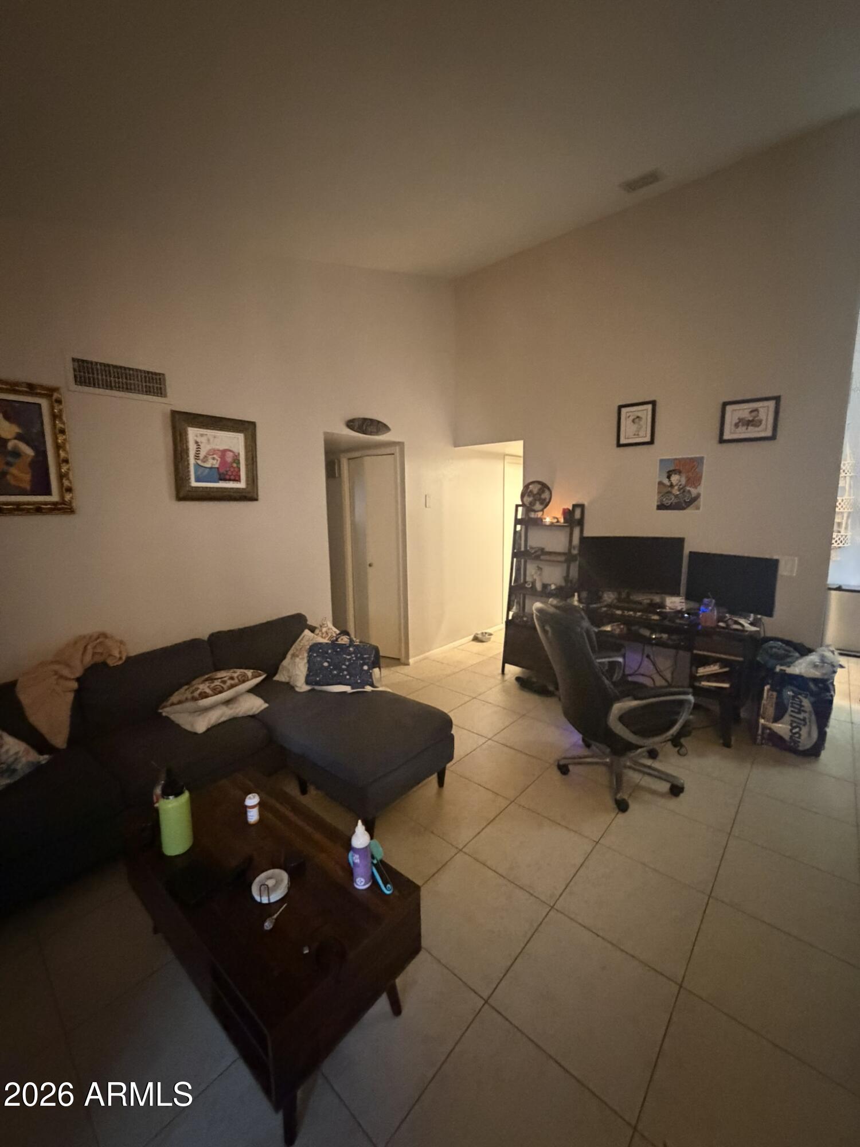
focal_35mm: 14
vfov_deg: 102.1
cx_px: 430
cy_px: 574
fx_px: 464
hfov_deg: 85.7
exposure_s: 1/40
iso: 1250
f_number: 2.2
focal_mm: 2.22
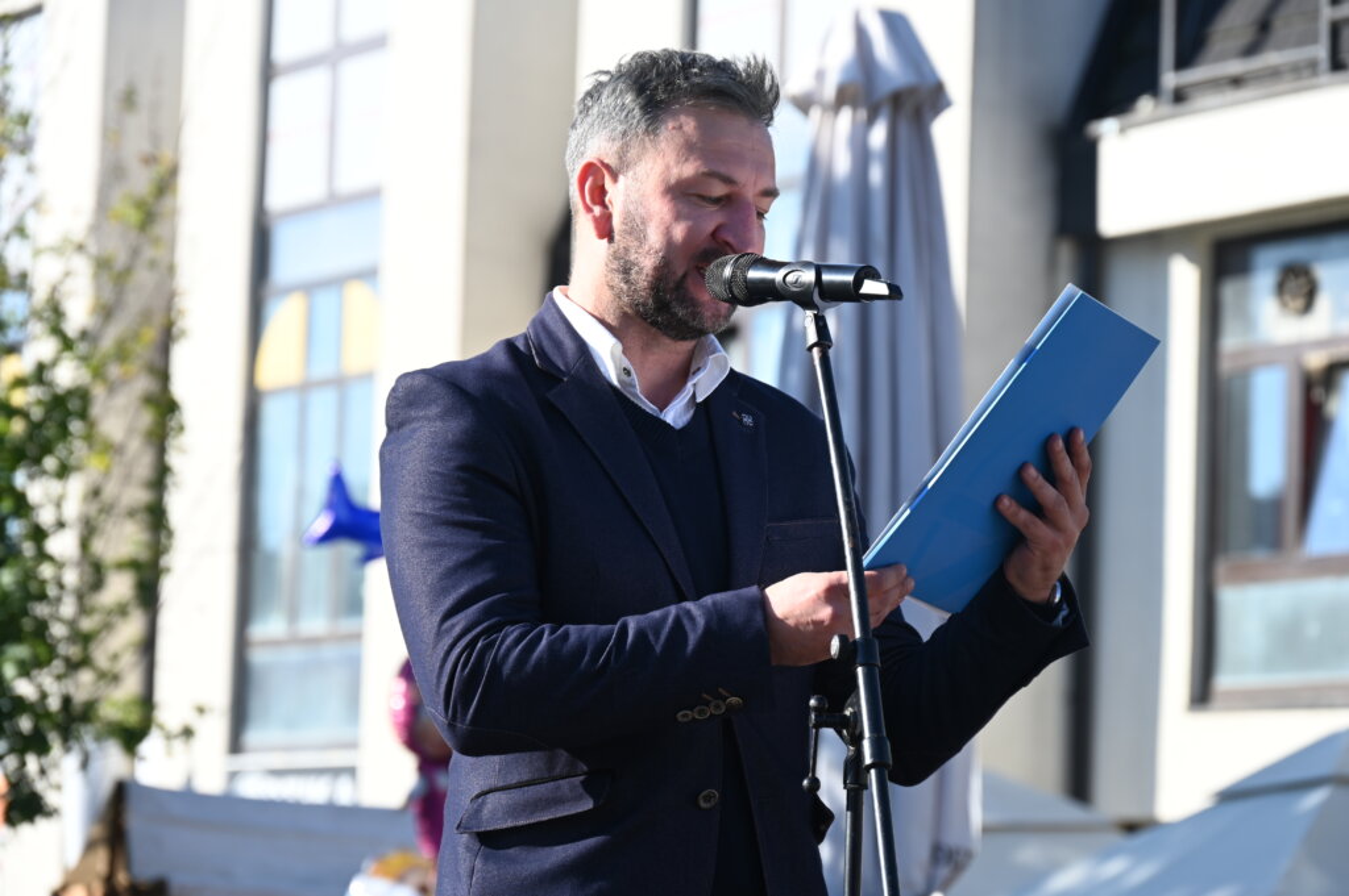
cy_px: 448
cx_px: 674
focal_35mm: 115
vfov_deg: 11.9
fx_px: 4306
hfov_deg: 17.8
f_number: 6.3
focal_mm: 115
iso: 100
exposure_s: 1/160
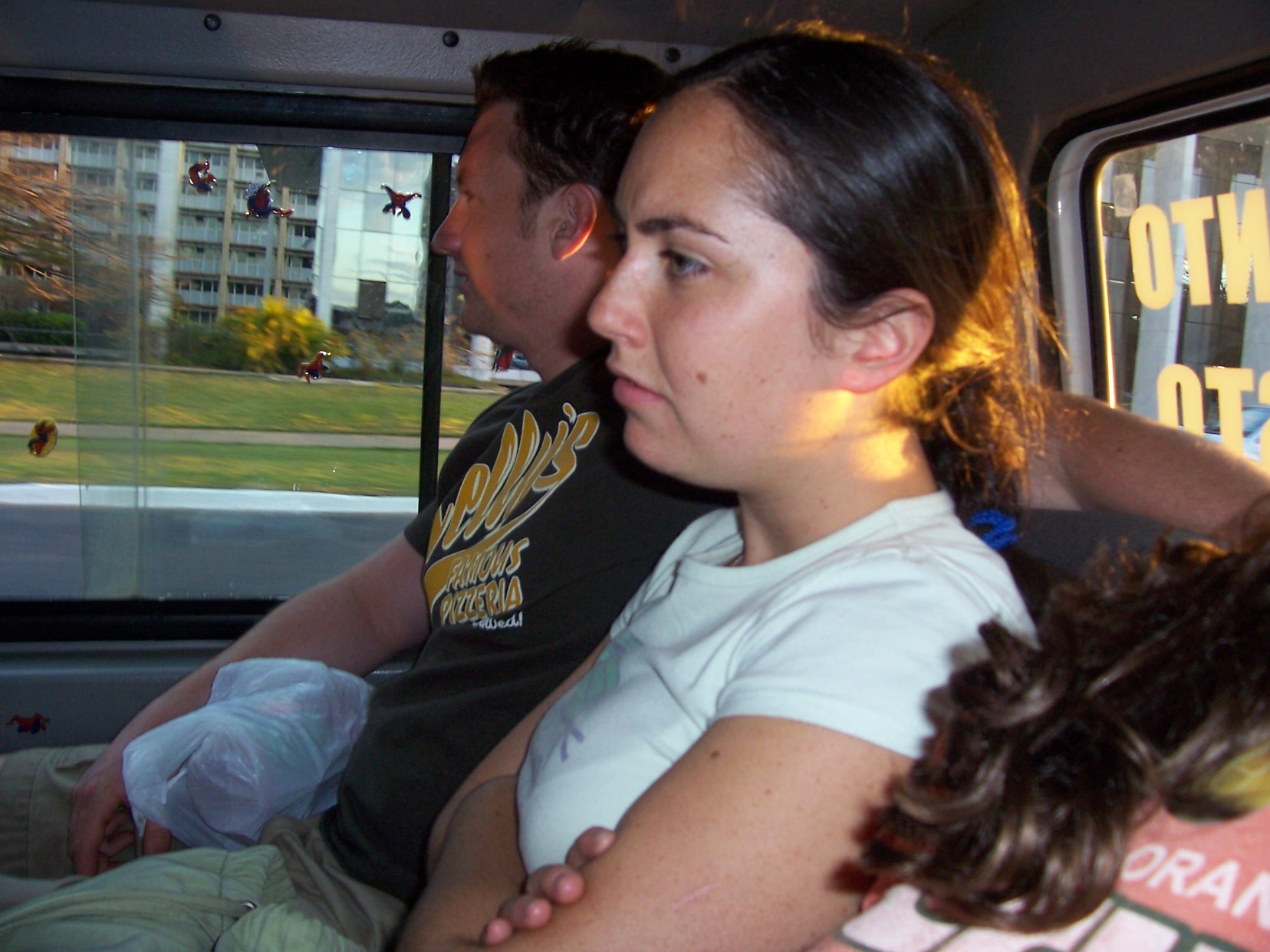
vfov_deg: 41.8
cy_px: 476
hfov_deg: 54.0
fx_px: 1247
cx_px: 635
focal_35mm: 34
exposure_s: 1/60
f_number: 2.7
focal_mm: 5.6
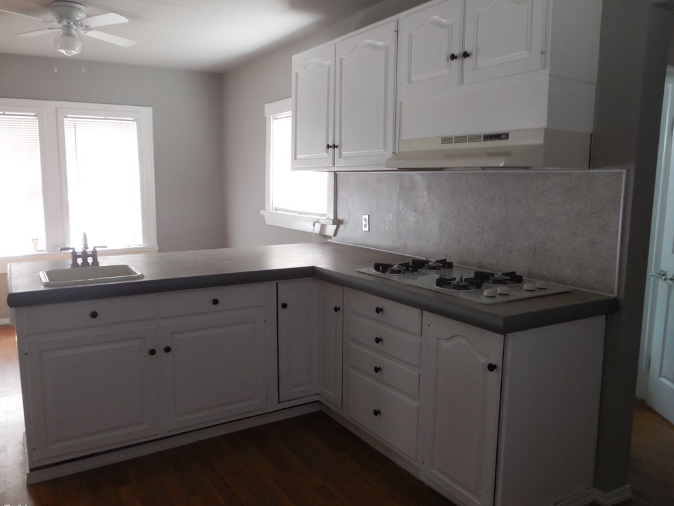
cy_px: 259
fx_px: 526
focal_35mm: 27
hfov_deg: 65.3
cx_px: 328
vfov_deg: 51.4
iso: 220
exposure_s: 1/30
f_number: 3.5
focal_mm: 4.6
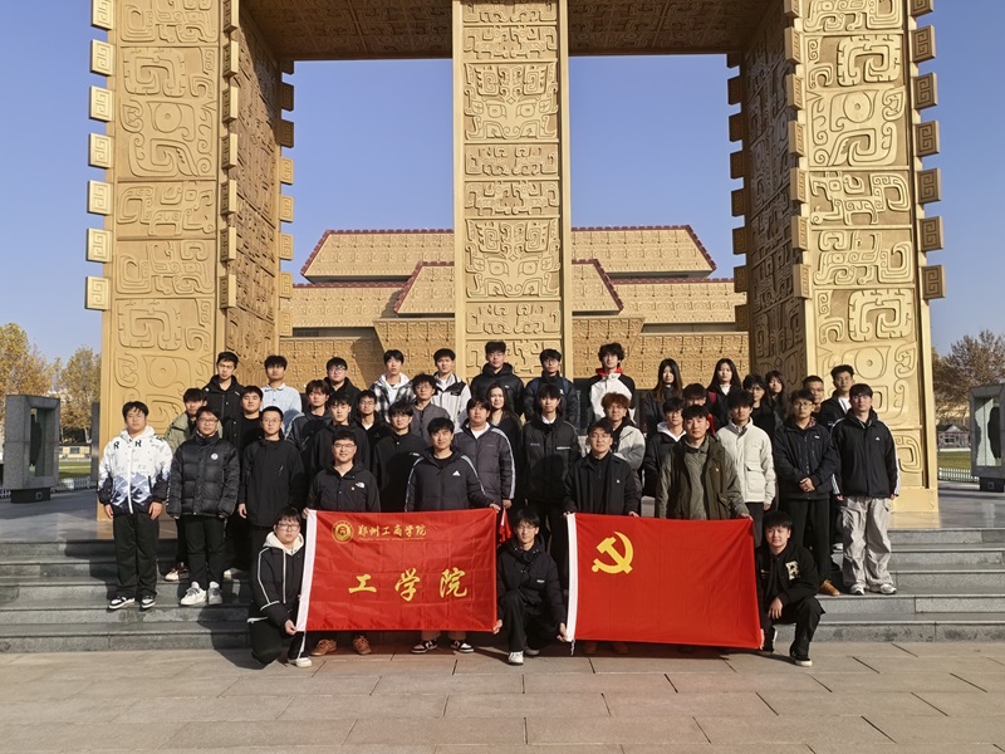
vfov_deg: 46.8
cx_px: 502
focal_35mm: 30
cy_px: 377
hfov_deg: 60.0
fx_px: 871
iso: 50
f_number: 4
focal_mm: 8.5
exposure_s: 1/1214
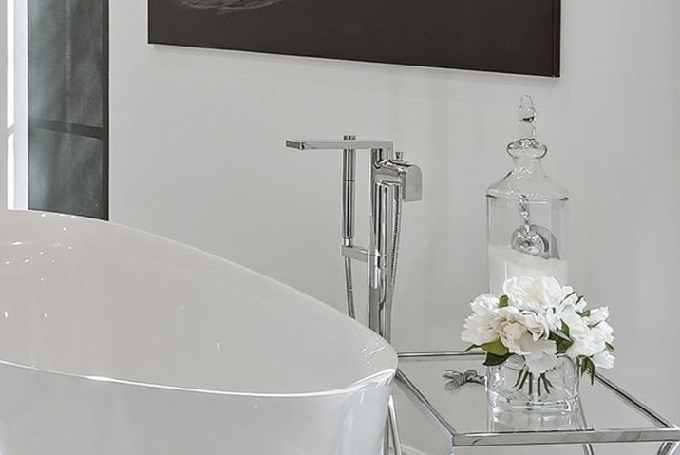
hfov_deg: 29.4
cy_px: -2
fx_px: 1267
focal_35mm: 67
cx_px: 136
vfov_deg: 19.7
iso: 250
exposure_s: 1/60
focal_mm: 16
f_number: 9
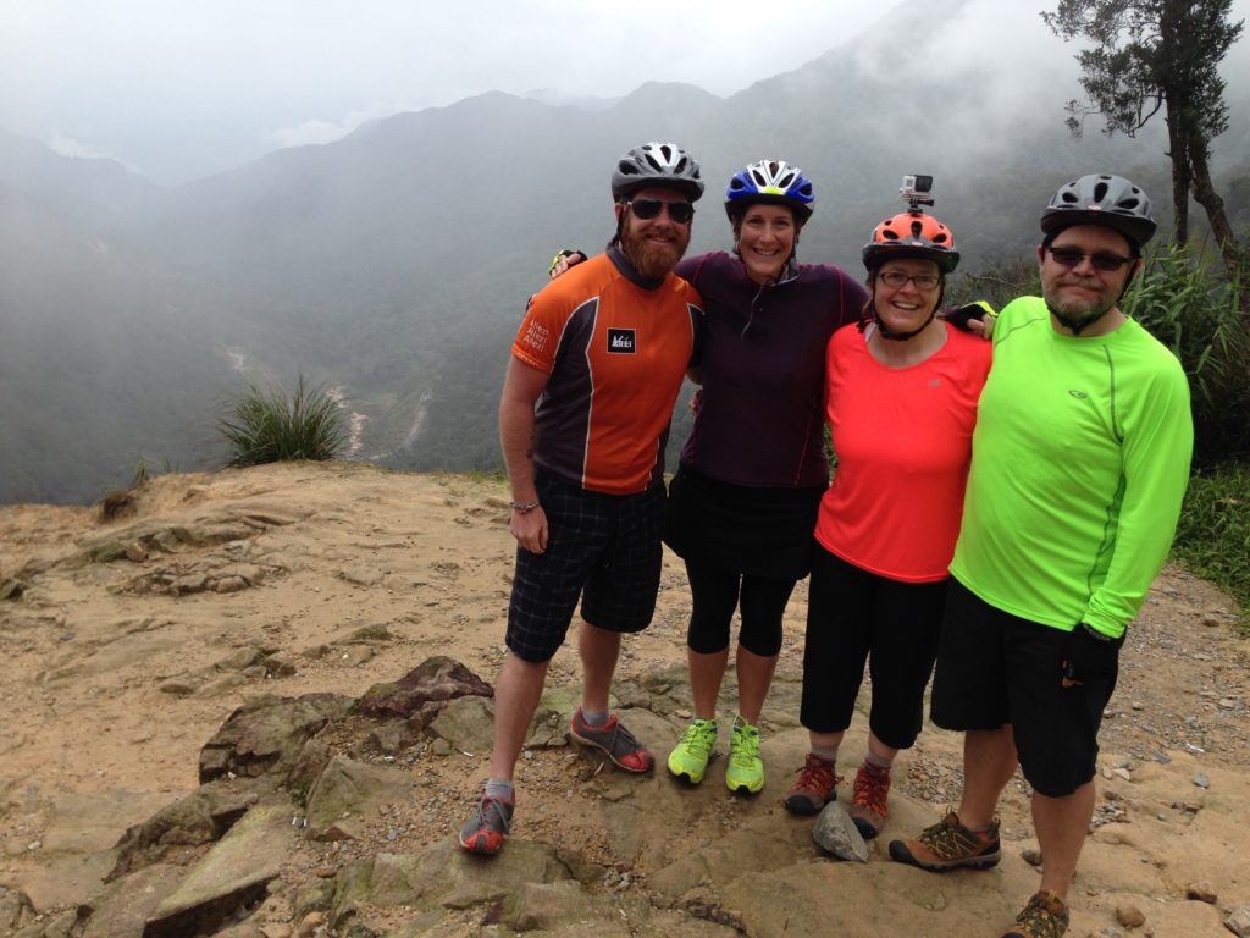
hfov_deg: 55.4
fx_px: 1192
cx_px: 625
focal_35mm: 33
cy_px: 469
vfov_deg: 42.9
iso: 50
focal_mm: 4.12
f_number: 2.4
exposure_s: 1/653
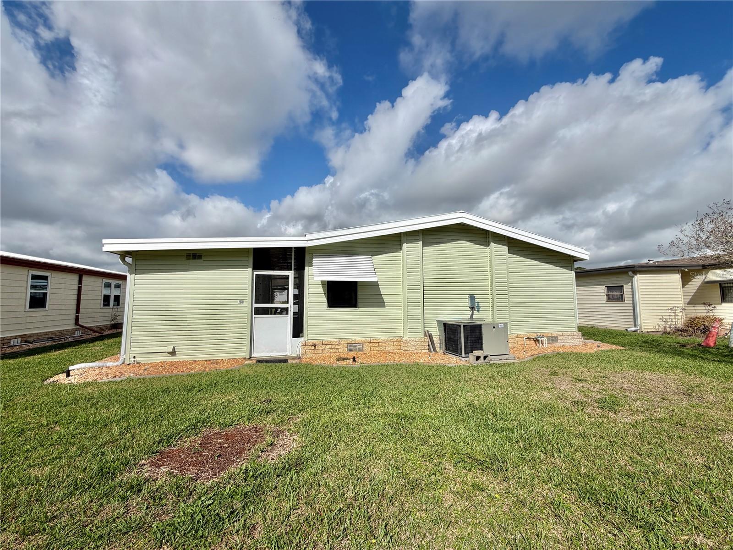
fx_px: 296
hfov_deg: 102.1
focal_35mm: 14
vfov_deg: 85.7
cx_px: 366
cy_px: 275
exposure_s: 1/1235
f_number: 2.2
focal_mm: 2.22
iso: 20
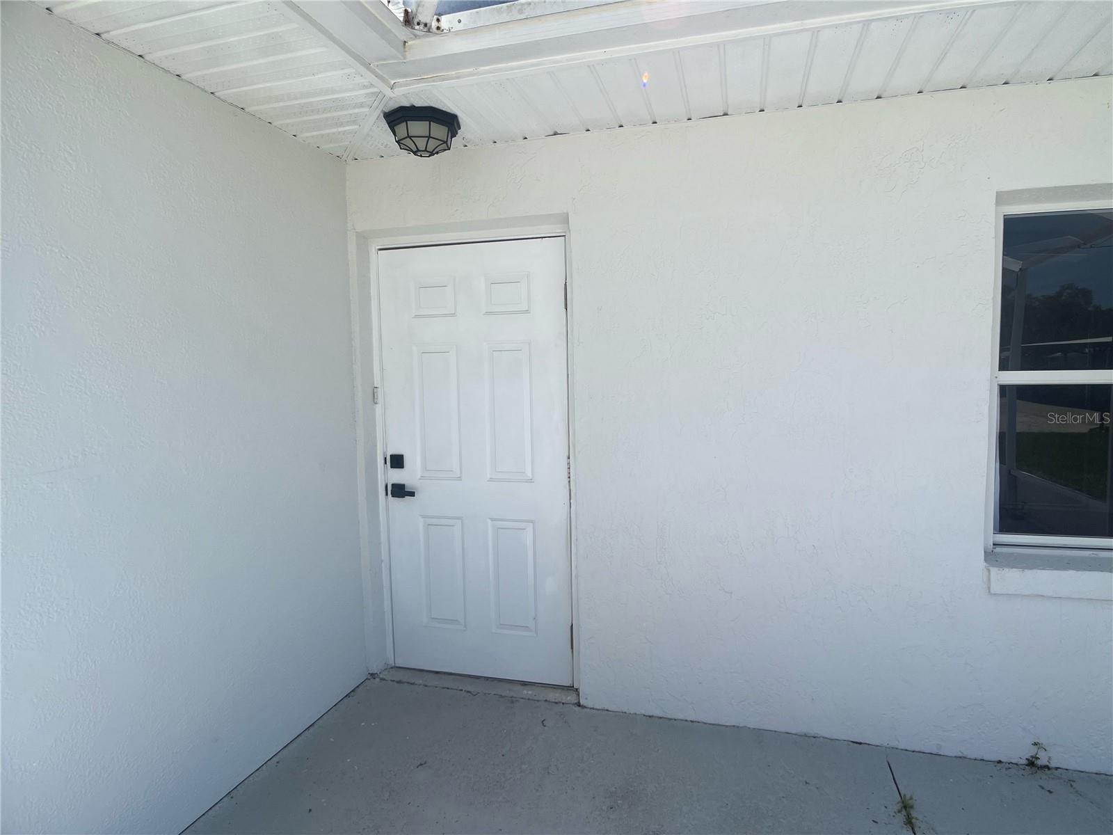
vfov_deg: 53.1
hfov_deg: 67.3
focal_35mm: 26
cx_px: 556
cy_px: 418
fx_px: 836
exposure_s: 1/1802
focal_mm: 5.1
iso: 50
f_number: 1.6
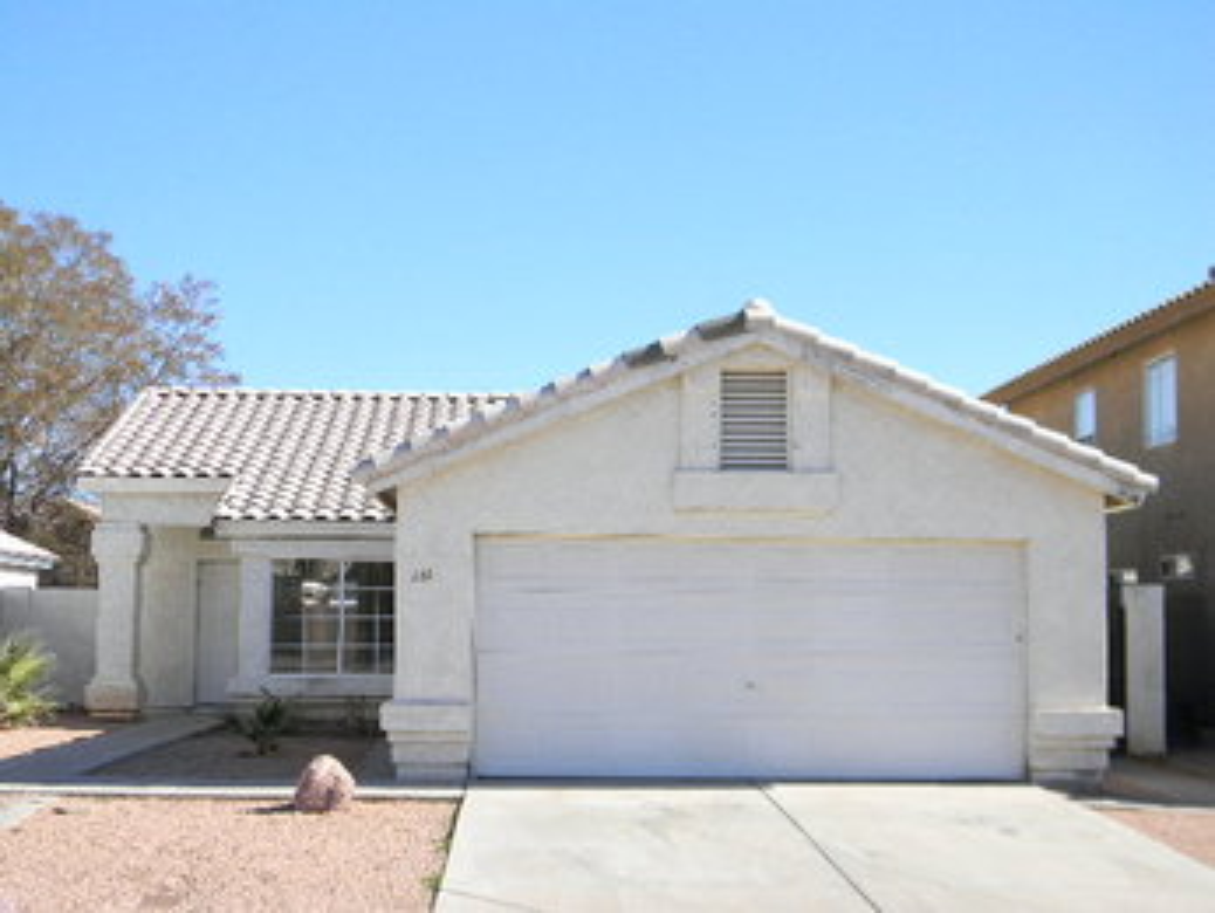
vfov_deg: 30.9
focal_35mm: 47
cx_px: 608
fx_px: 1651
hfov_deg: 40.4
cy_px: 456
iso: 112
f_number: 3.9
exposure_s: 1/554
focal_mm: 8.6
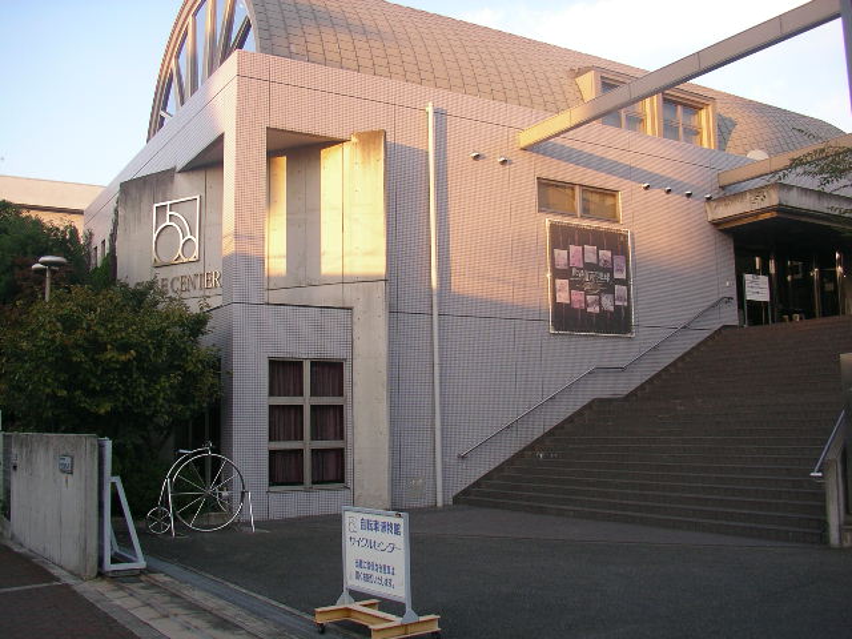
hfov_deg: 50.1
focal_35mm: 37
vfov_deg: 38.7
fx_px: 911
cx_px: 426
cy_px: 320
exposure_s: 1/80
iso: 50
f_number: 2.8
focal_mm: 5.7
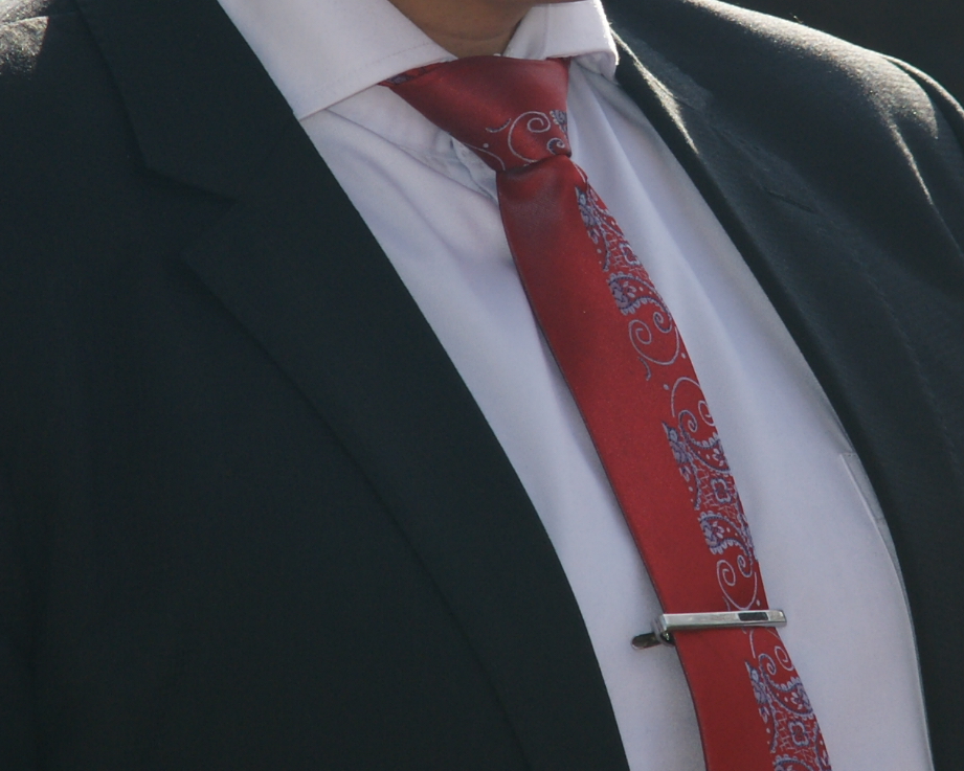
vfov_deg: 3.1
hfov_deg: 3.9
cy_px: 115
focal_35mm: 498
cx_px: 731
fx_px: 14198
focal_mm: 105
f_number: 8
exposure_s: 1/200
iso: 200
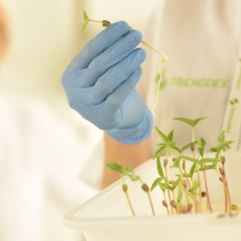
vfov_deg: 12.4
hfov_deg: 12.4
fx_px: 1111
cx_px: 104
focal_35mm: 141
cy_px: 128
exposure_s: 1/200
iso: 200
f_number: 3.2
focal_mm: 85
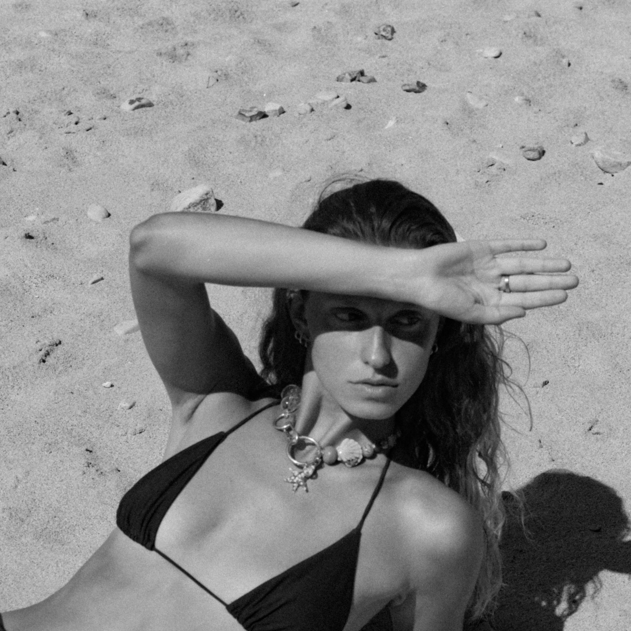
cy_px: 415
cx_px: 315
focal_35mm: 109
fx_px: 2248
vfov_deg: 15.9
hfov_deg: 16.0
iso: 200
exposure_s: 1/1000
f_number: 7.1
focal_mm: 46
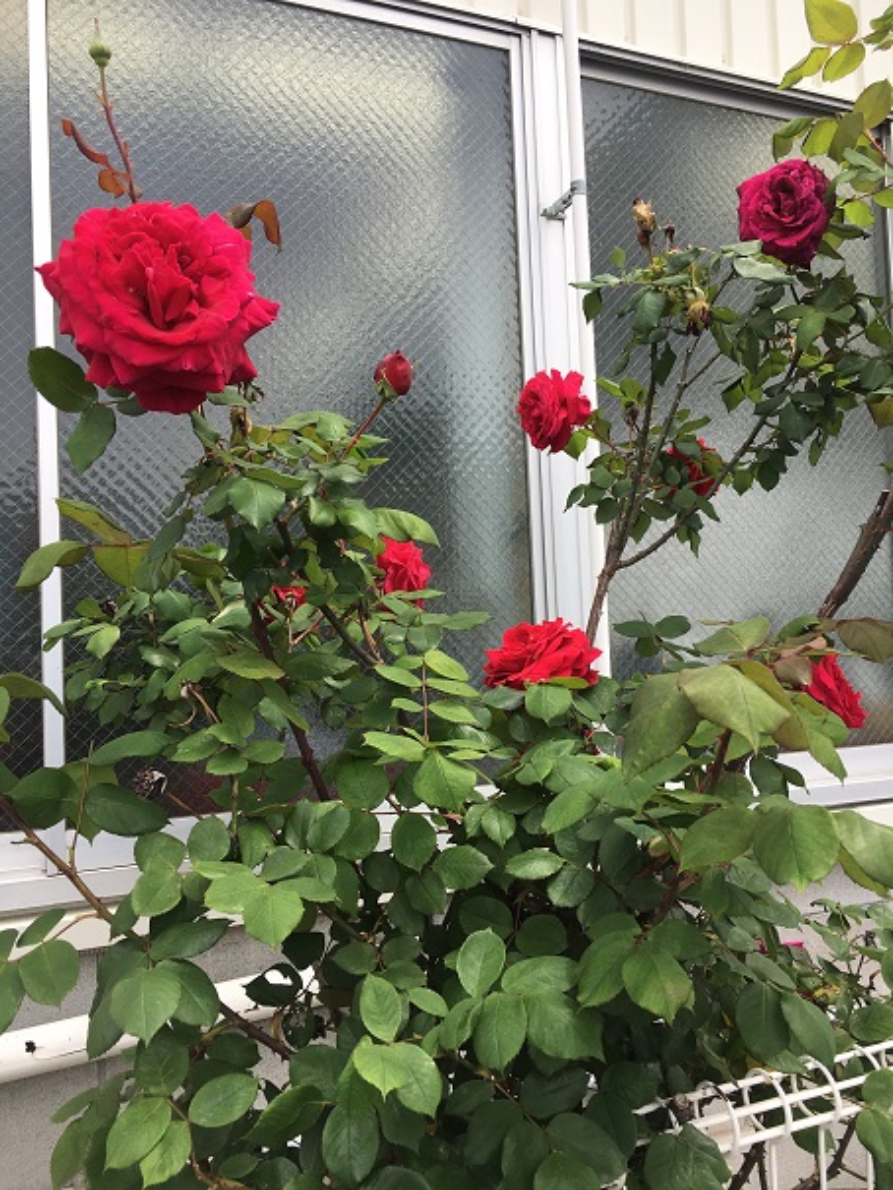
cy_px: 595
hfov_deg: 48.2
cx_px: 446
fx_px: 997
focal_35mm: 29
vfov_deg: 61.6
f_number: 2.2
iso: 25
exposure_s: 1/668
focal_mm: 4.15
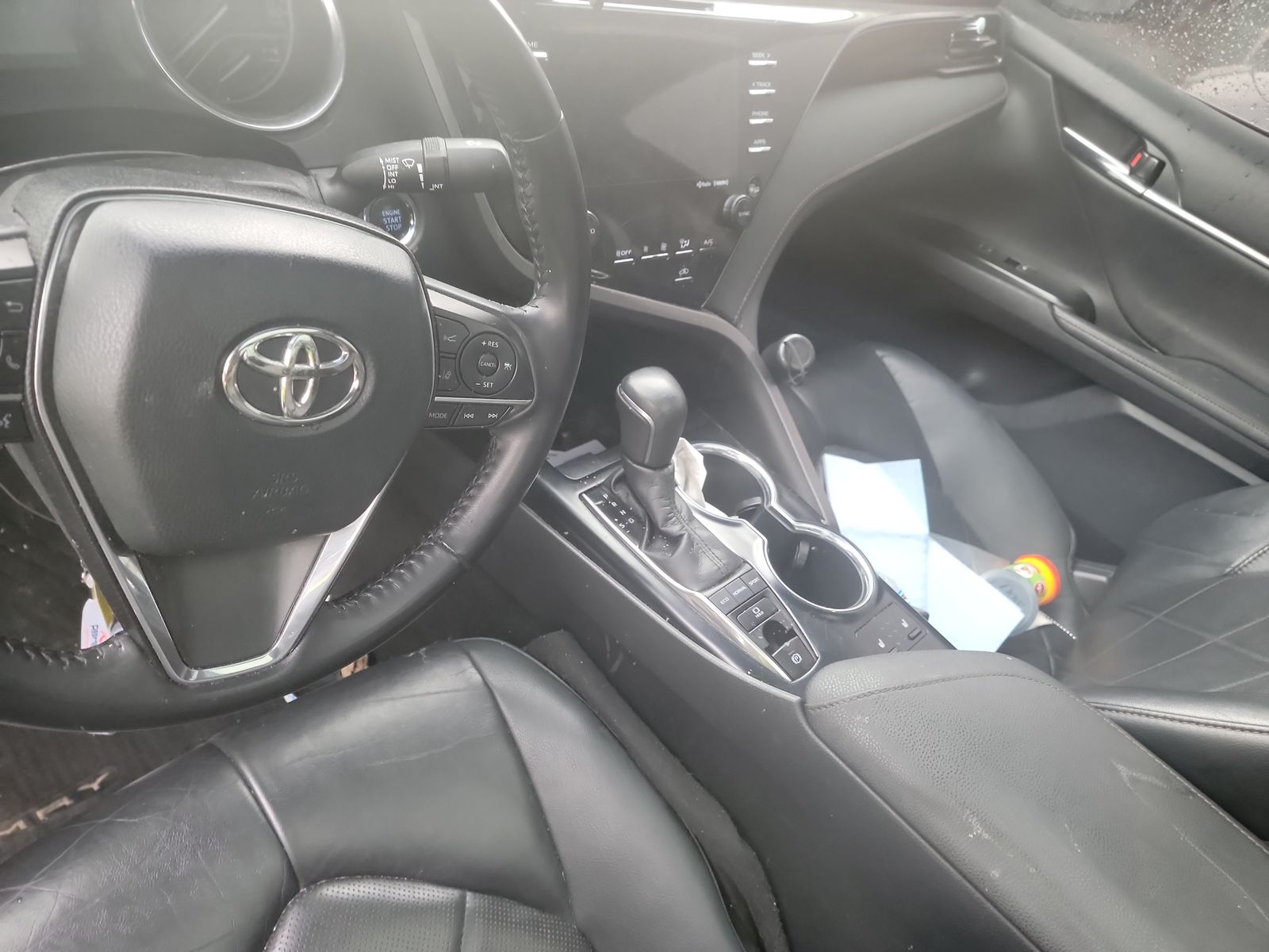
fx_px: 880
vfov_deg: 56.8
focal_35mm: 24
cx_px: 634
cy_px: 476
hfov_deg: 71.6
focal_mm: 6.7
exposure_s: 1/59
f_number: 1.8
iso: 809
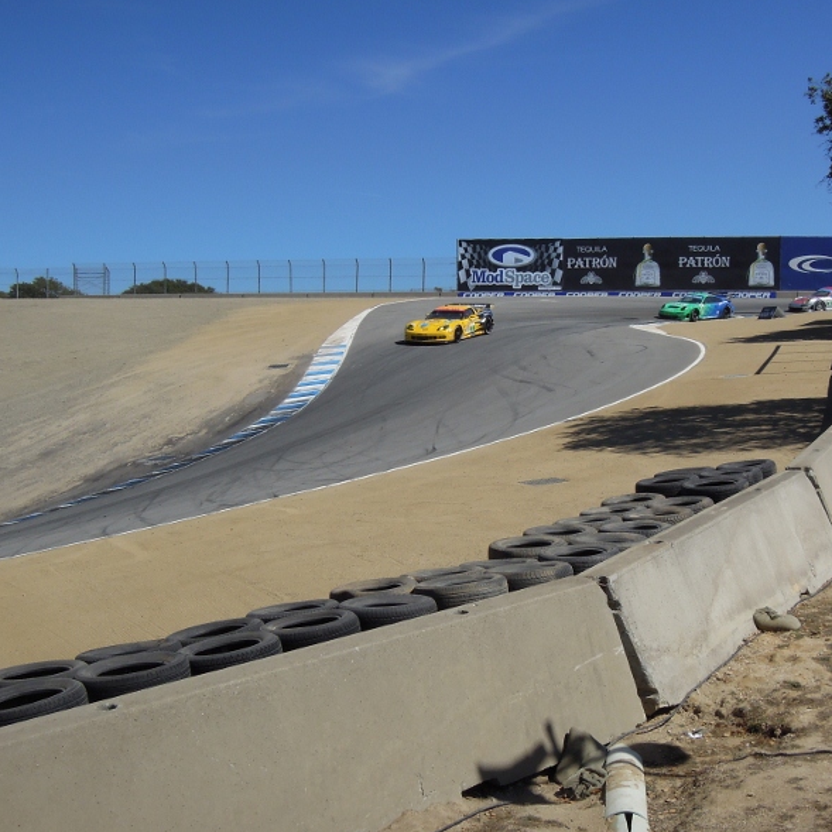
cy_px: 414
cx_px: 446
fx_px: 1468
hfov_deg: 31.6
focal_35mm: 54
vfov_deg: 31.6
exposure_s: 1/1250
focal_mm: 8.1
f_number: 5.6
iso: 160
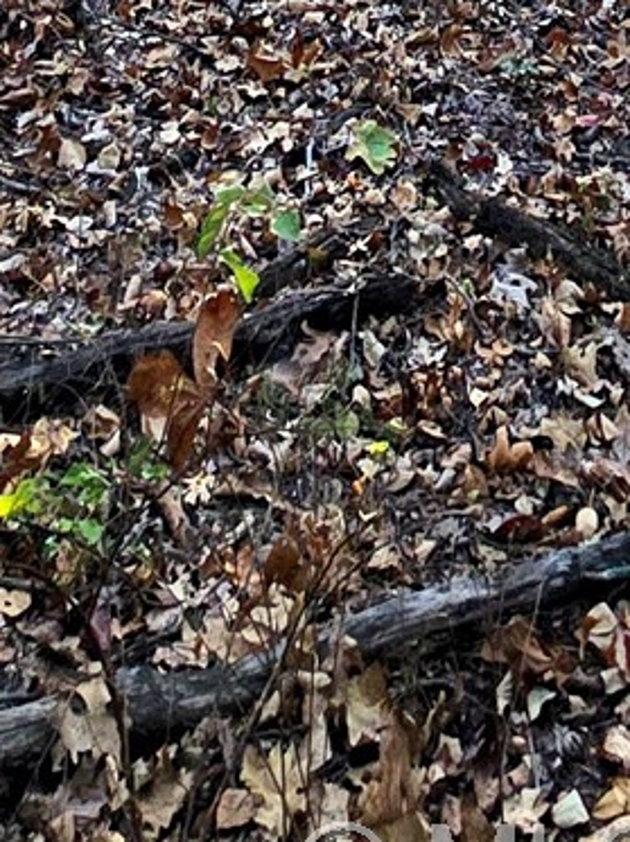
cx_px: 513
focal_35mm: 67
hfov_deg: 21.6
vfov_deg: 15.3
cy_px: -1169
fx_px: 1629
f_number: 2.2
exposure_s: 1/120
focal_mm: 2.2
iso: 50
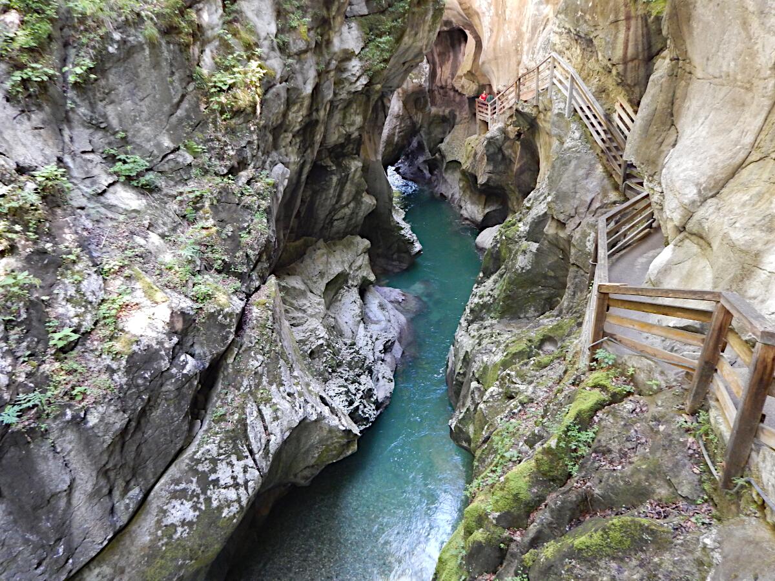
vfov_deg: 58.9
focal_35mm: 23
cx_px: 388
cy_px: 290
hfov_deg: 73.9
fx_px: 515
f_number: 3
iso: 400
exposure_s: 1/30
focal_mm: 4
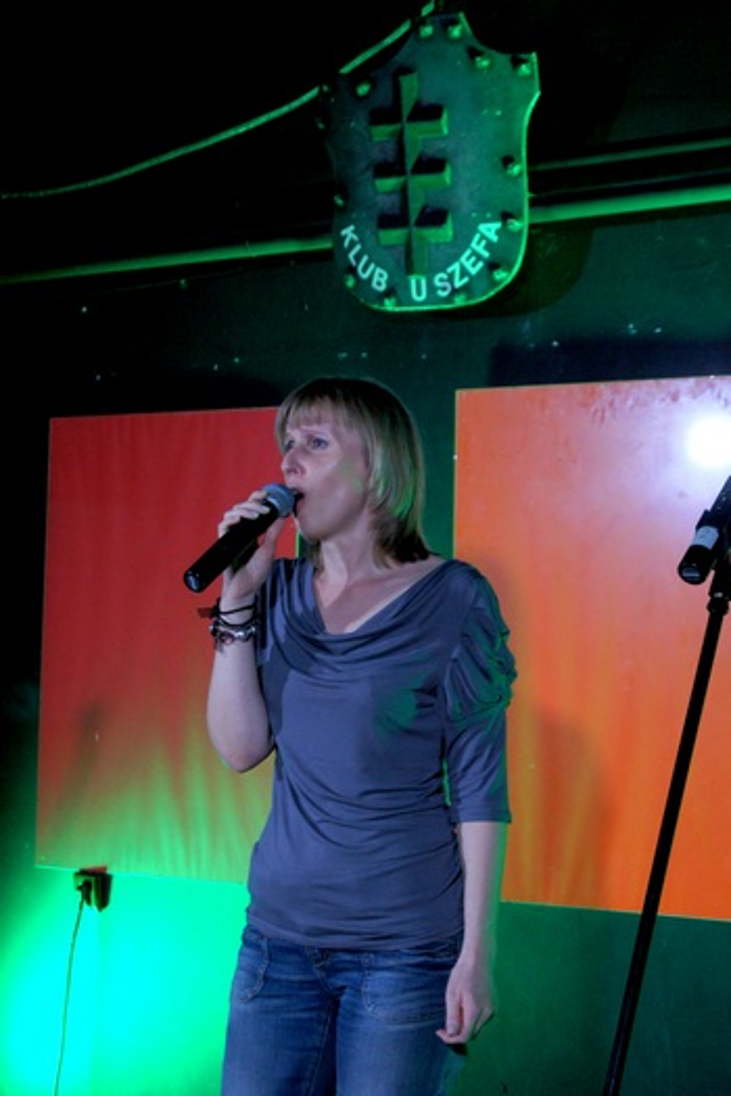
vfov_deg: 24.6
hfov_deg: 16.6
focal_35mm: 82
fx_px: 2513
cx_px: 366
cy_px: 548
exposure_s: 1/15
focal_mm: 55
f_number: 5.6
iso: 800
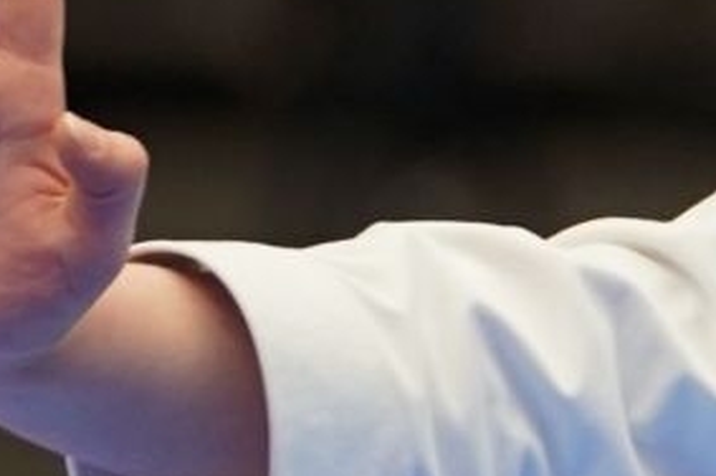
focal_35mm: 1401
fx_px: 27832
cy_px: 147
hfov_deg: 1.5
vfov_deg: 1.0
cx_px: 1822
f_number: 2.8
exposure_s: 1/320
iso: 800
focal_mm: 147
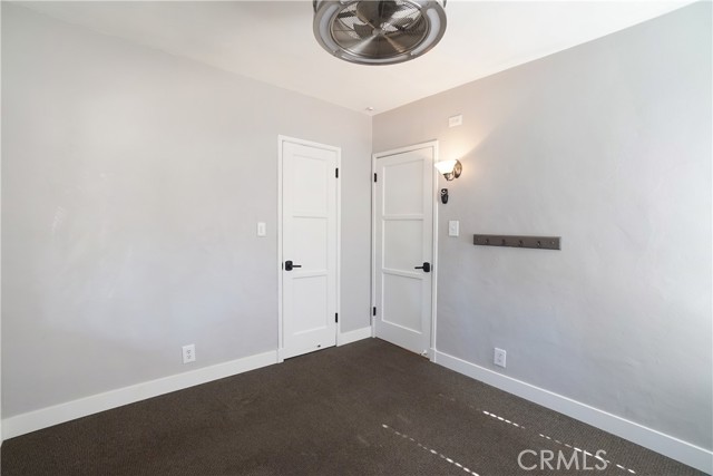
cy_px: 238
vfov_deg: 77.4
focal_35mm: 15
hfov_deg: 100.4
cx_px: 356
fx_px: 297
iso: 400
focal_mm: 10
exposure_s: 1/5
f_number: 11
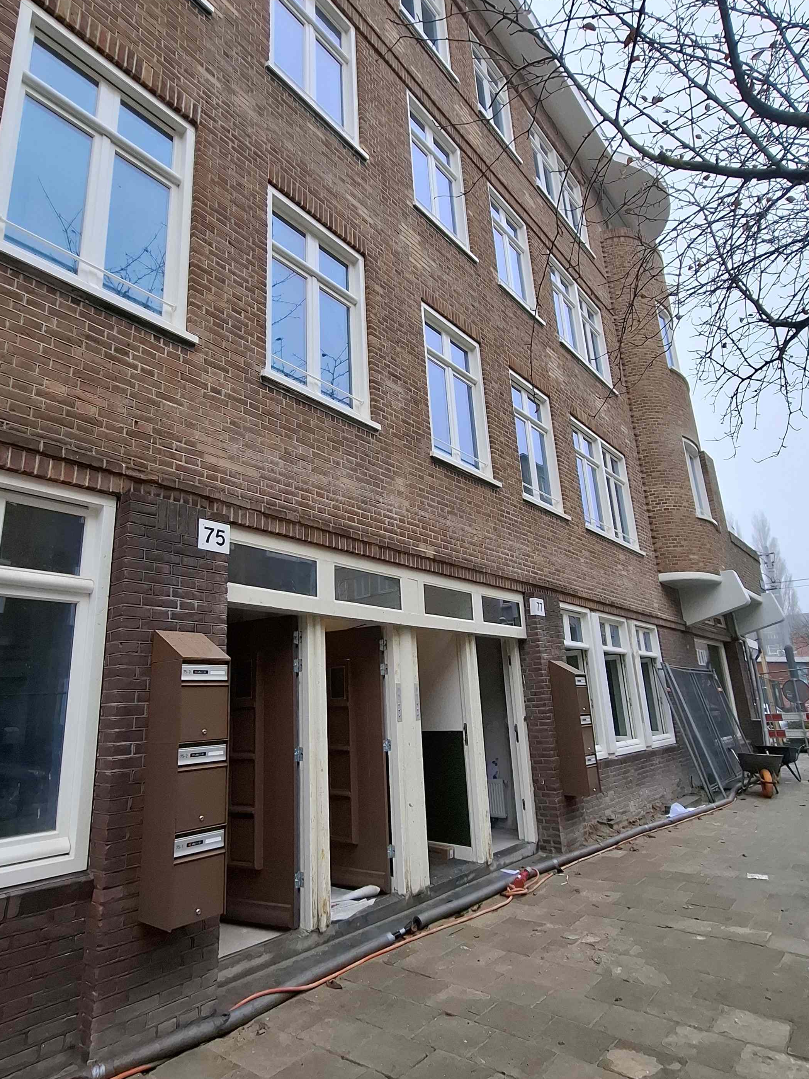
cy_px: 517
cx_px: 371
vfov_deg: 84.6
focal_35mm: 19
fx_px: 592
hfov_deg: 68.6
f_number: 2.2
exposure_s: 1/100
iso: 40
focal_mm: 1.74
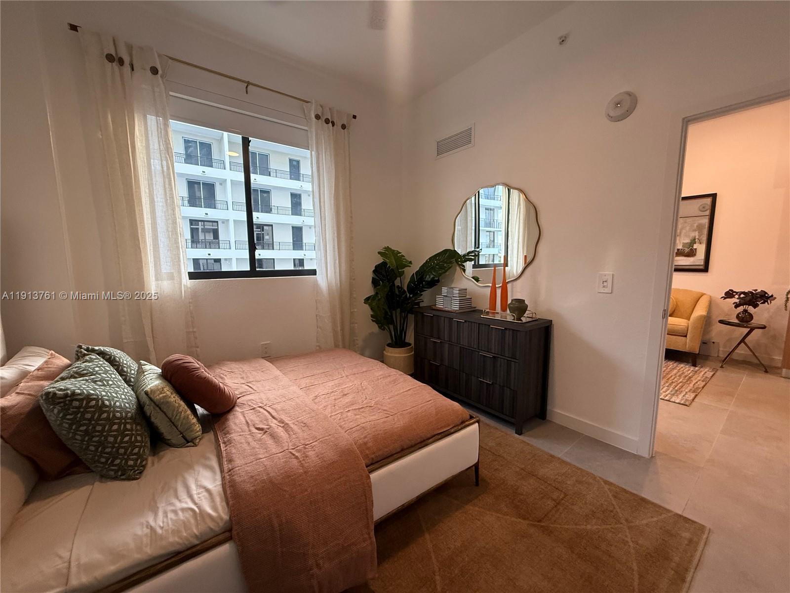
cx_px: 395
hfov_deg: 102.1
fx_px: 320
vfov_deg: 85.7
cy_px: 296
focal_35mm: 14
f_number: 2.2
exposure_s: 1/120
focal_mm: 2.22
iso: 320
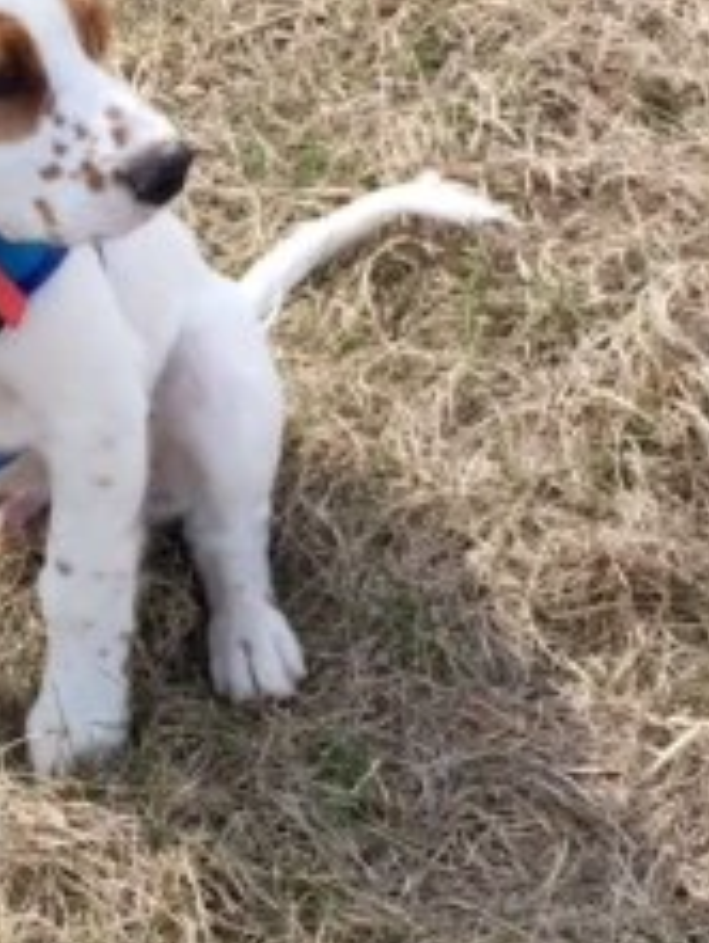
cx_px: 30
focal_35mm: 84
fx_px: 2292
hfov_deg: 17.3
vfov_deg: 23.1
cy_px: 282
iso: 32
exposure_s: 1/1130
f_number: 2.2
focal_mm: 4.15
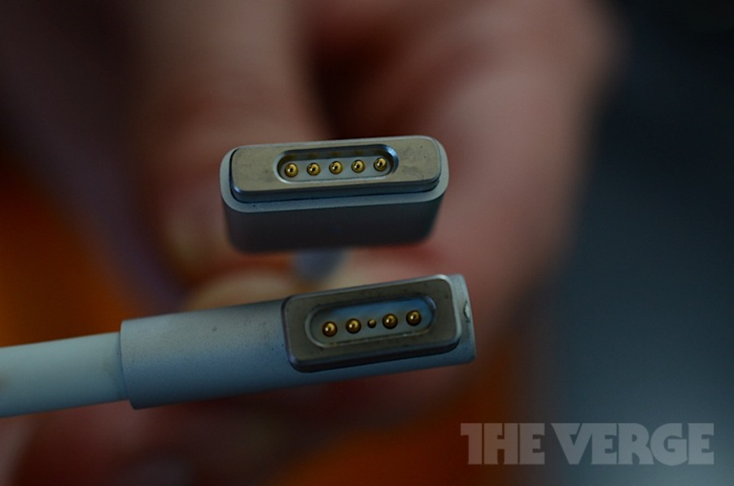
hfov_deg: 33.5
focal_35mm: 60
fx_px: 1221
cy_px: 243
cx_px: 367
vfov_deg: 22.5
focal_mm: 40
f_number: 5
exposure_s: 1/200
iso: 800
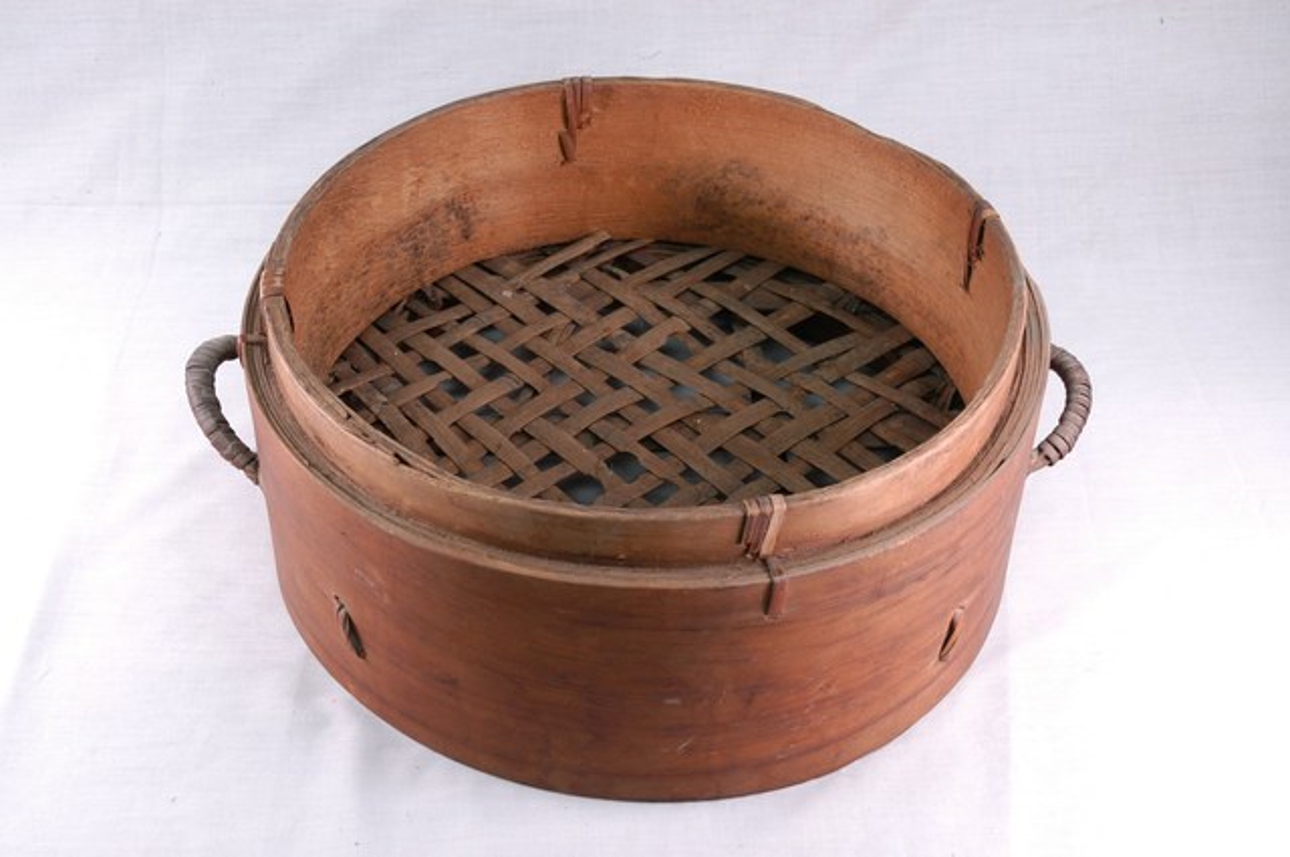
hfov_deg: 38.9
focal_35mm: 51
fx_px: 1825
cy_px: 428
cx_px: 645
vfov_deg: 26.4
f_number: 8
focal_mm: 34
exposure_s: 1/8
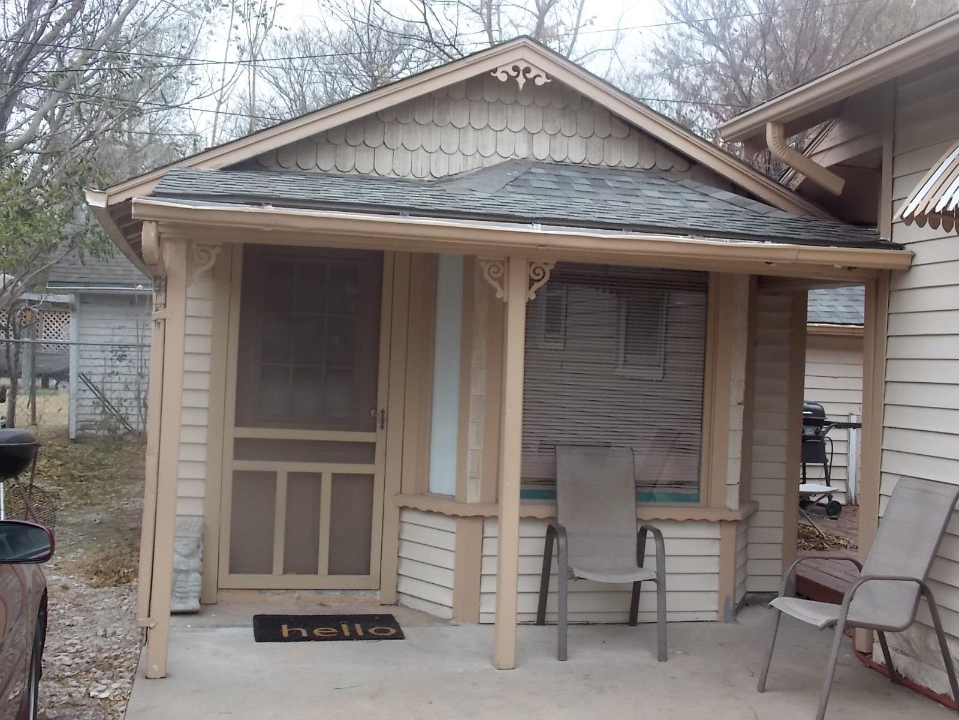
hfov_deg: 45.8
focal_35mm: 41
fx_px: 1136
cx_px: 480
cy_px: 360
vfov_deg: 35.1
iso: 200
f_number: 3.6
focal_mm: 7.3
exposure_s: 1/250
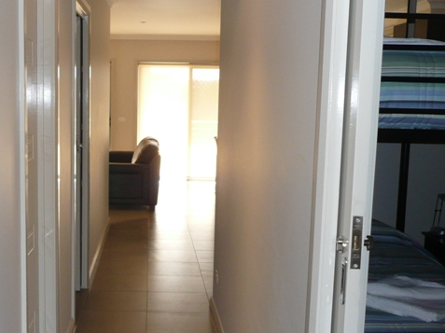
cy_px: 183
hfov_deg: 39.8
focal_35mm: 47
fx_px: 604
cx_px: 136
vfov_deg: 30.8
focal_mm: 4.6
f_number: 3.3
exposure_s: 1/30
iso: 160
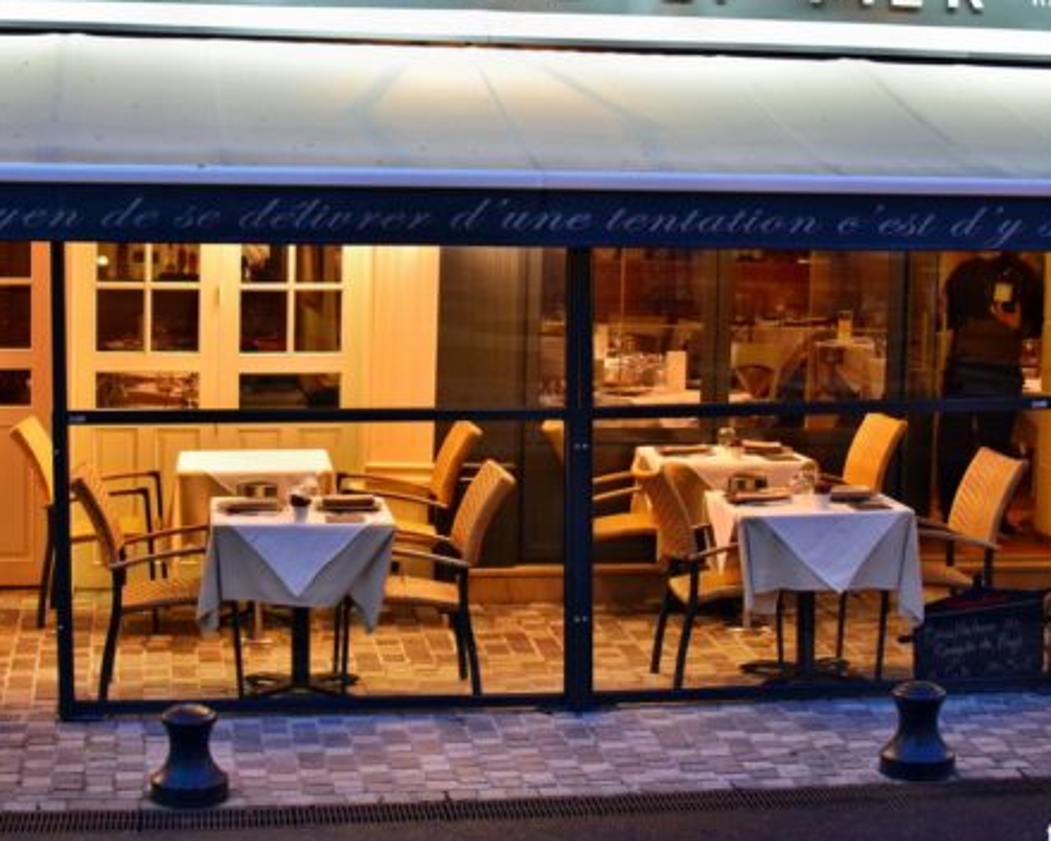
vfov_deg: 21.3
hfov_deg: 26.5
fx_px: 2230
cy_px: 345
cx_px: 449
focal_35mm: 72
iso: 1600
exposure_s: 1/60
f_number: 5.6
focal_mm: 35
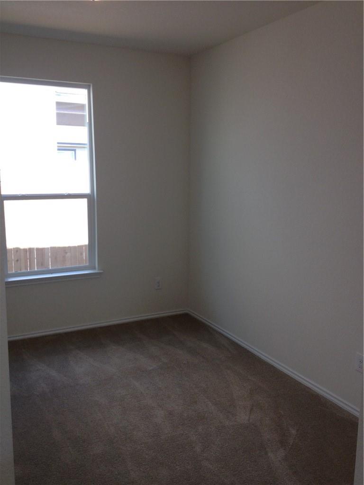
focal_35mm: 35
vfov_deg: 52.6
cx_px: 182
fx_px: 491
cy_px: 242
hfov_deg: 40.7
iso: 80
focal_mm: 4.28
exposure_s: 1/120
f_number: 2.4
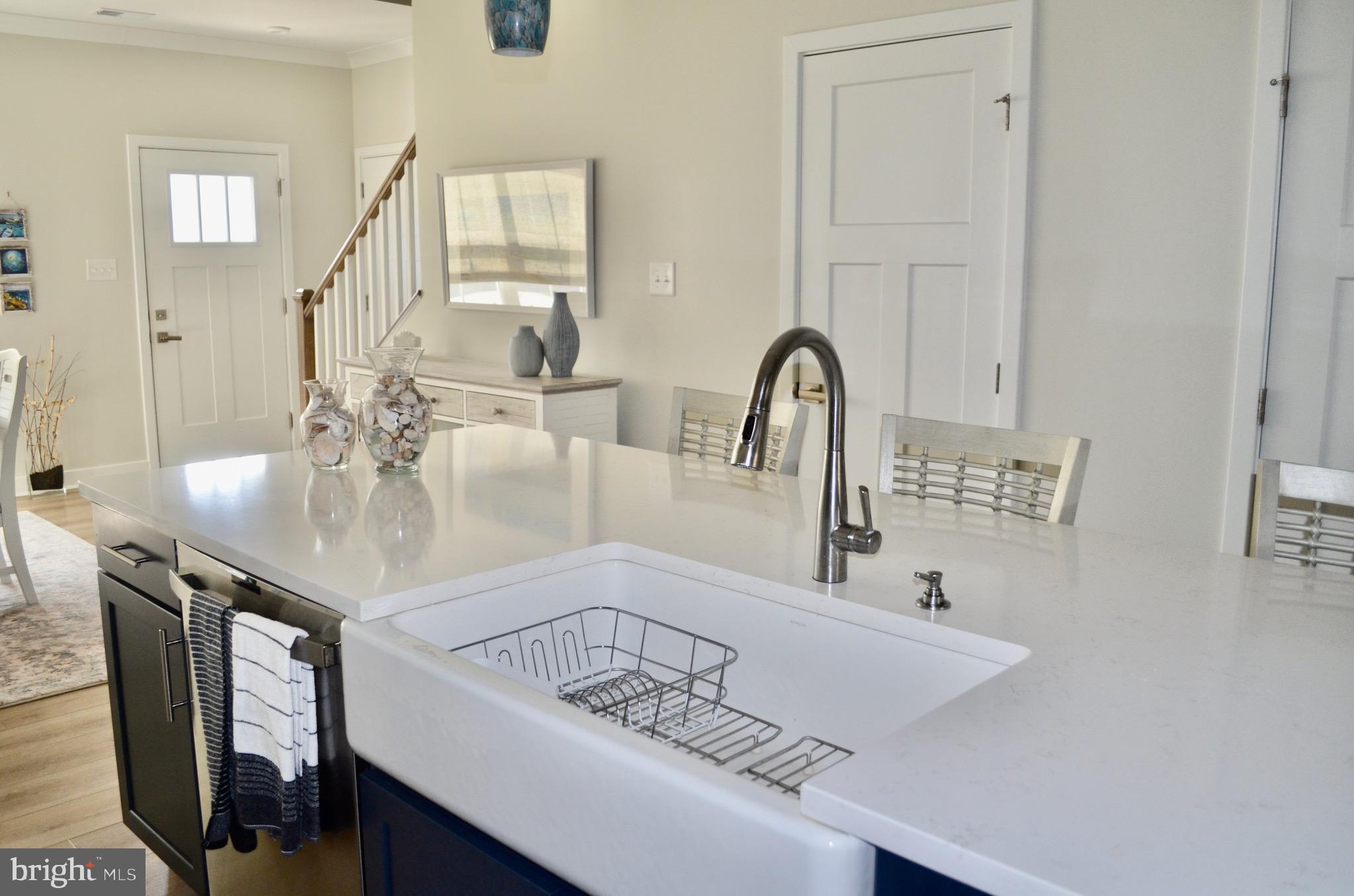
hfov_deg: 67.5
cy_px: 448
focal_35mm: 27
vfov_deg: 47.7
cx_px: 677
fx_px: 1013
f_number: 3.5
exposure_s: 1/80
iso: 400
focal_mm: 18
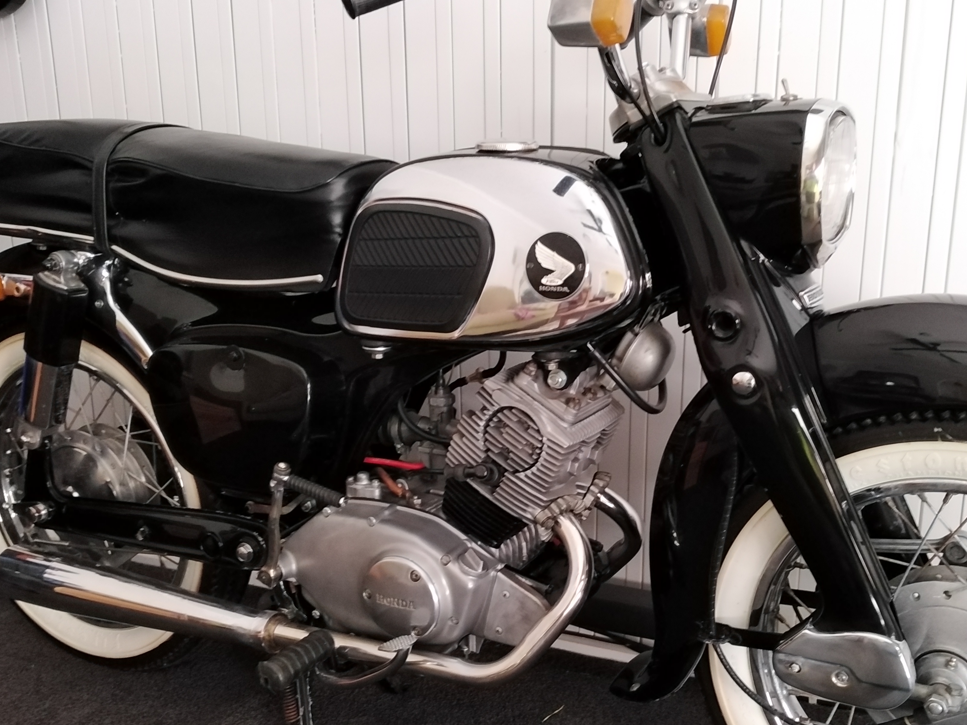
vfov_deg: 39.4
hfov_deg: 51.0
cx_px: 581
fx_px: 1006
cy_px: 448
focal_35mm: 36
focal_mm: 3.62
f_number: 1.8
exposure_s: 1/15
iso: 532
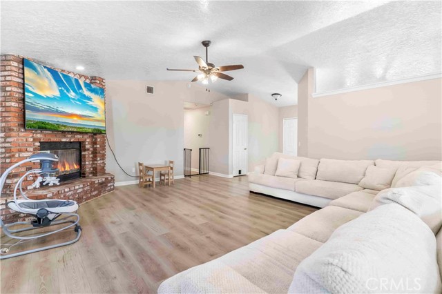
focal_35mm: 17
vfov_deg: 70.4
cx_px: 221
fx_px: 209
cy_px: 147
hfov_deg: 93.3
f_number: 8
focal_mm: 17
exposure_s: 1/3
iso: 400
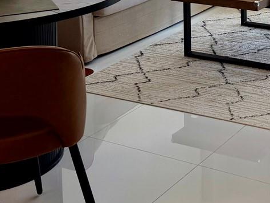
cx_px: 242
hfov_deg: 23.5
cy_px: -96
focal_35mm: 81
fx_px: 632
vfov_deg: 16.7
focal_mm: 6.76
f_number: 1.78
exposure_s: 1/120
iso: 64
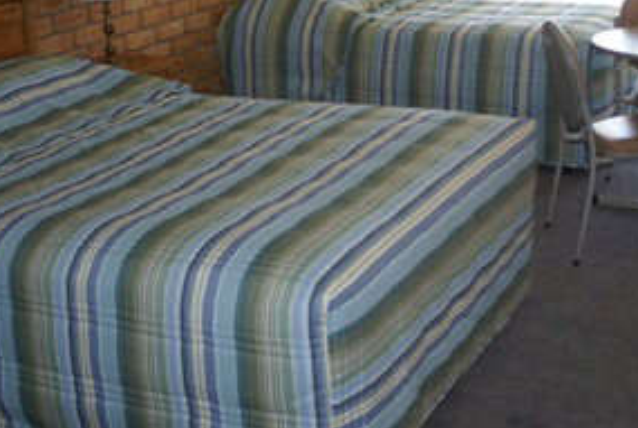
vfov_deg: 20.6
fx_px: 1171
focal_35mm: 66
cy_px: 137
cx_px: 327
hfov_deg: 30.5
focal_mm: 28
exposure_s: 1/80
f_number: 3.5
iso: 400
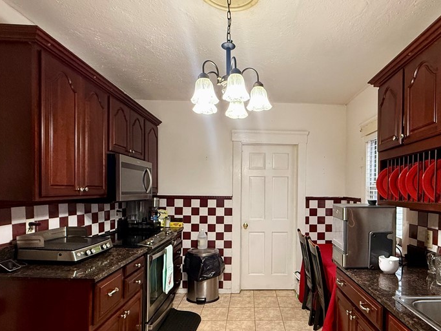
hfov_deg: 78.3
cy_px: 197
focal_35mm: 21
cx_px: 260
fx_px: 267
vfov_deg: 62.9
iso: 320
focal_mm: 2.22
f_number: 2.2
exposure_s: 1/60
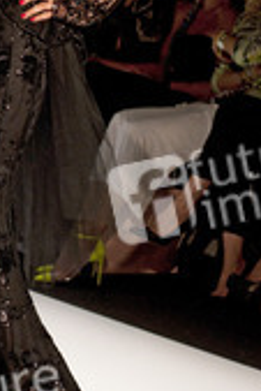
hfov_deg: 7.3
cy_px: 74
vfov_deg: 10.8
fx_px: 2051
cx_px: 17
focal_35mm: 189
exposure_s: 1/250
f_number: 7.1
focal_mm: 80
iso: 1600
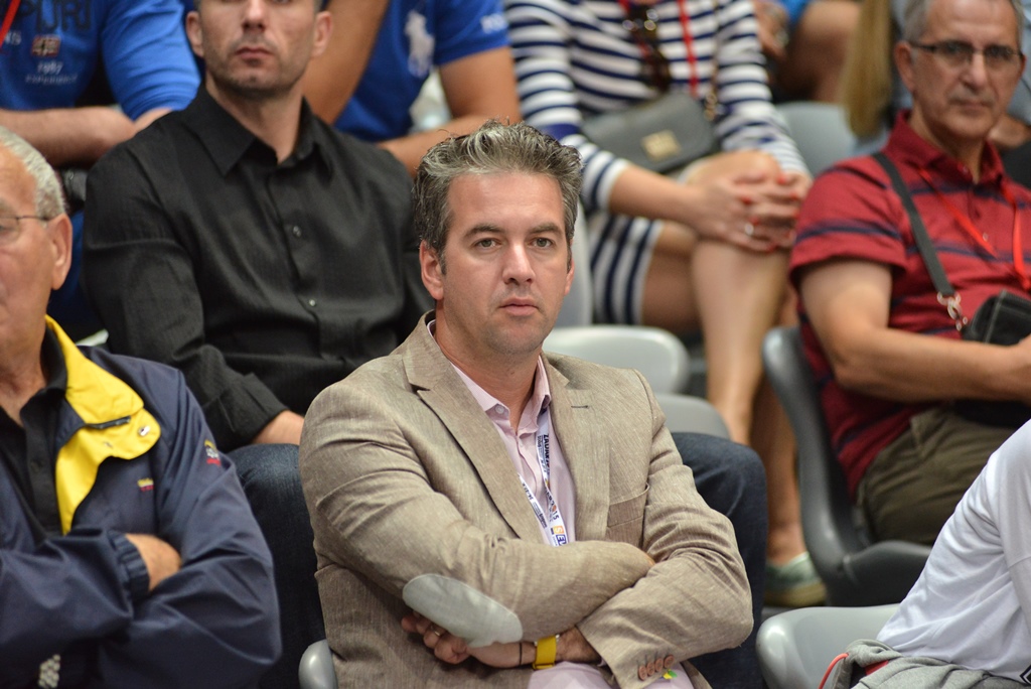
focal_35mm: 200
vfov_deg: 6.9
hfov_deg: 10.3
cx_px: 516
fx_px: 5731
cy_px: 344
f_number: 3.5
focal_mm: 200
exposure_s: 1/320
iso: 2500
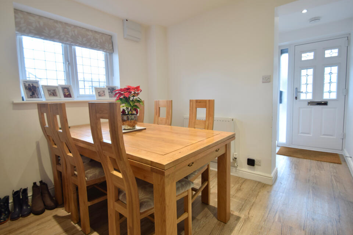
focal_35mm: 16
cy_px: 112
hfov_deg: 96.7
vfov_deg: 73.7
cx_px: 176
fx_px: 157
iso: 140
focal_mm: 10
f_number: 3.5
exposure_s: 1/15
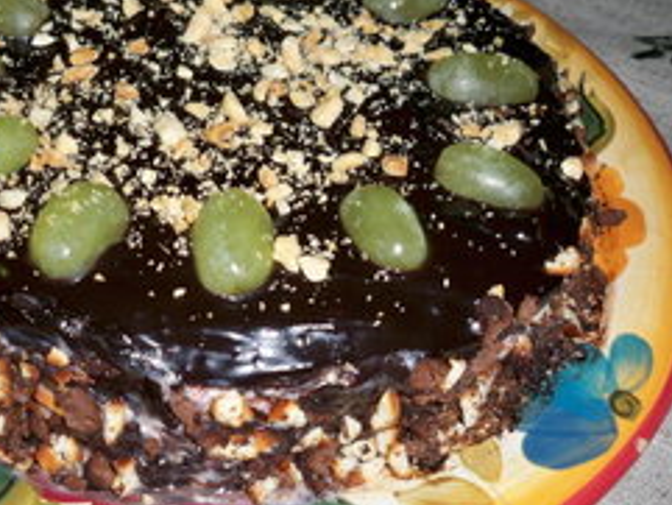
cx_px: 162
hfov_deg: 32.5
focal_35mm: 58
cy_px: 254
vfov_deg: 25.3
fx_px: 1127
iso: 200
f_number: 3.1
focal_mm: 6.3
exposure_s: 1/60
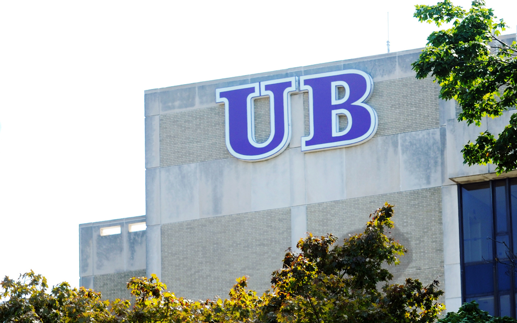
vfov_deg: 11.0
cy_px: 168
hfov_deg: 17.5
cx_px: 260
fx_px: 1677
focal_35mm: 119
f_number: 9
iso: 320
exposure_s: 1/250
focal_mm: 116
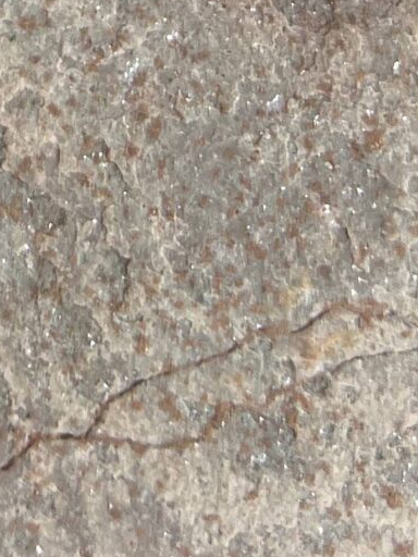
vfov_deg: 12.9
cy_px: -603
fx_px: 2093
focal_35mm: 130
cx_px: -391
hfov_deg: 10.6
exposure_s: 1/452
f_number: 1.5
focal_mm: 5.7
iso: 50
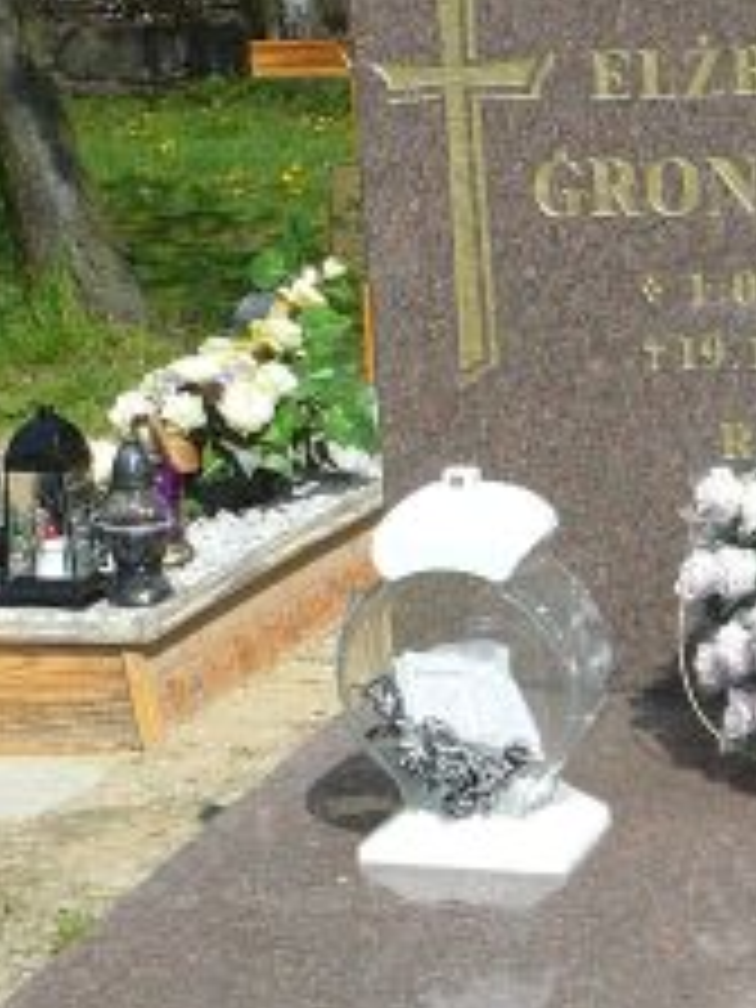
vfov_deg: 19.4
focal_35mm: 100
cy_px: 814
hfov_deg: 14.8
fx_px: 2912
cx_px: 418
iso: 80
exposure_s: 1/500
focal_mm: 5.2
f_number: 5
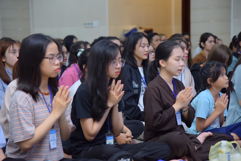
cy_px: 80
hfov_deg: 20.8
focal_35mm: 98
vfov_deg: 14.0
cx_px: 120
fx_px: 656
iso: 1000
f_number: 4.5
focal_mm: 98
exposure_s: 1/100
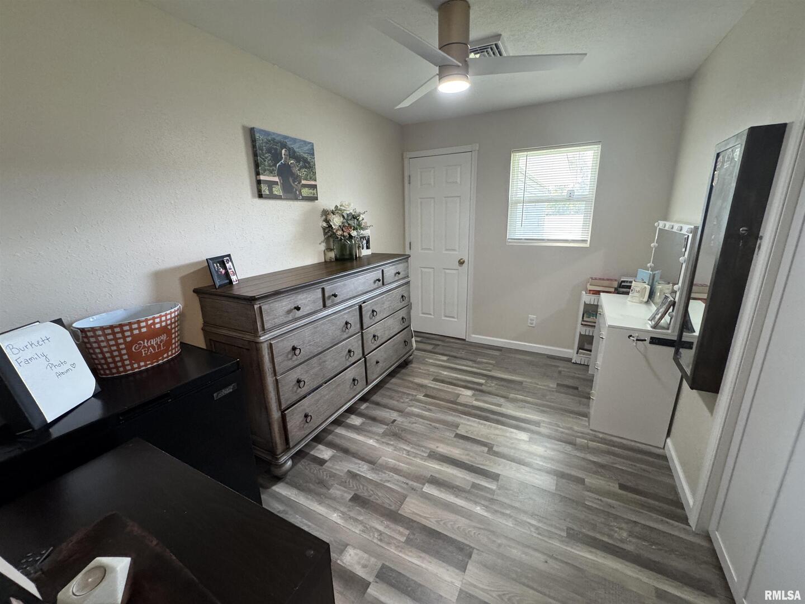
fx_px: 326
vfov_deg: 85.7
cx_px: 402
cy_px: 302
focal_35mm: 14
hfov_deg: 102.1
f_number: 2.2
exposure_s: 1/60
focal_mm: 2.22
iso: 400
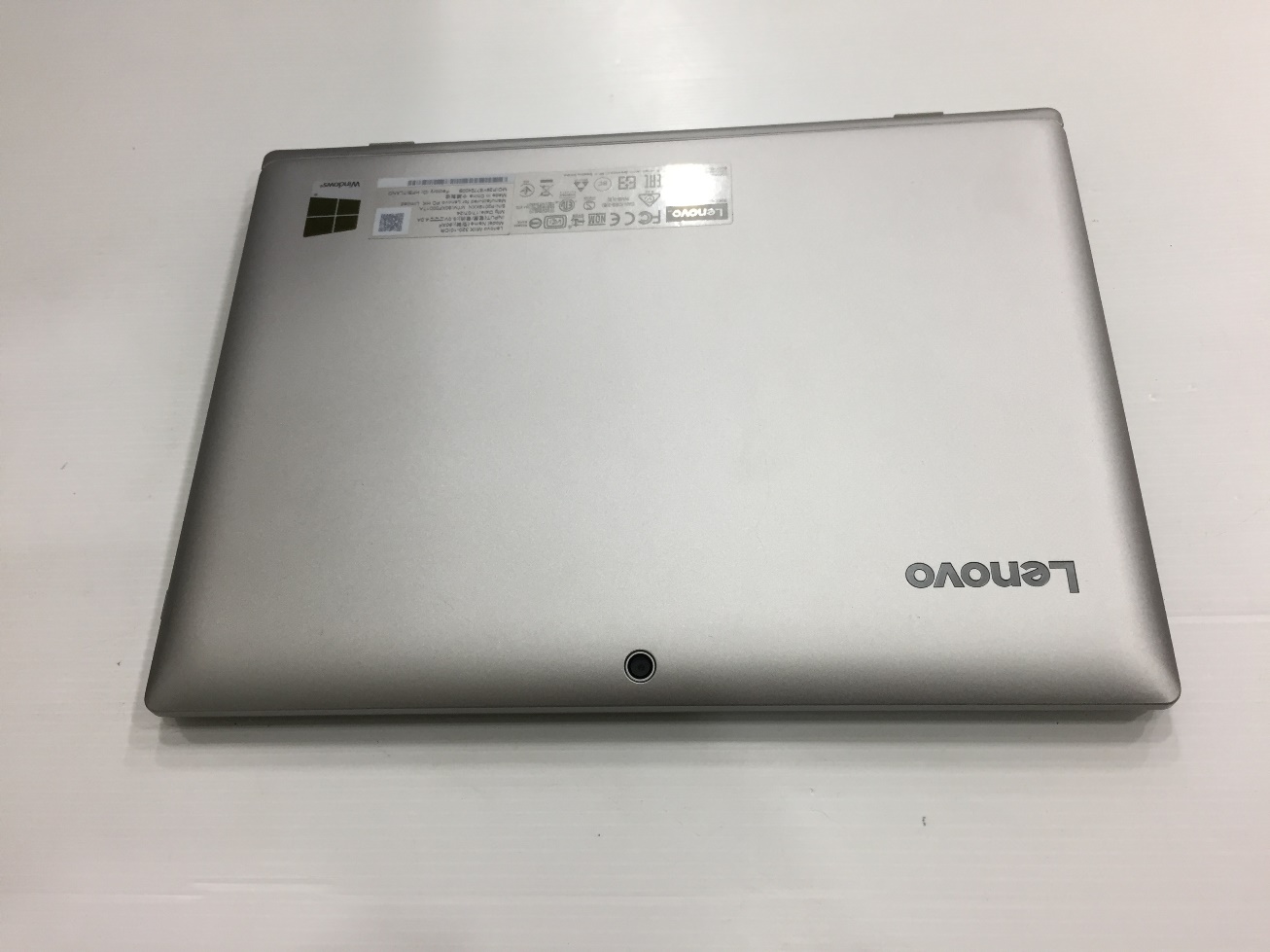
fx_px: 1064
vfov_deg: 48.2
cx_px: 635
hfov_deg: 61.7
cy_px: 476
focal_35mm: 29
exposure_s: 1/33
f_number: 2.2
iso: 32
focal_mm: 4.15
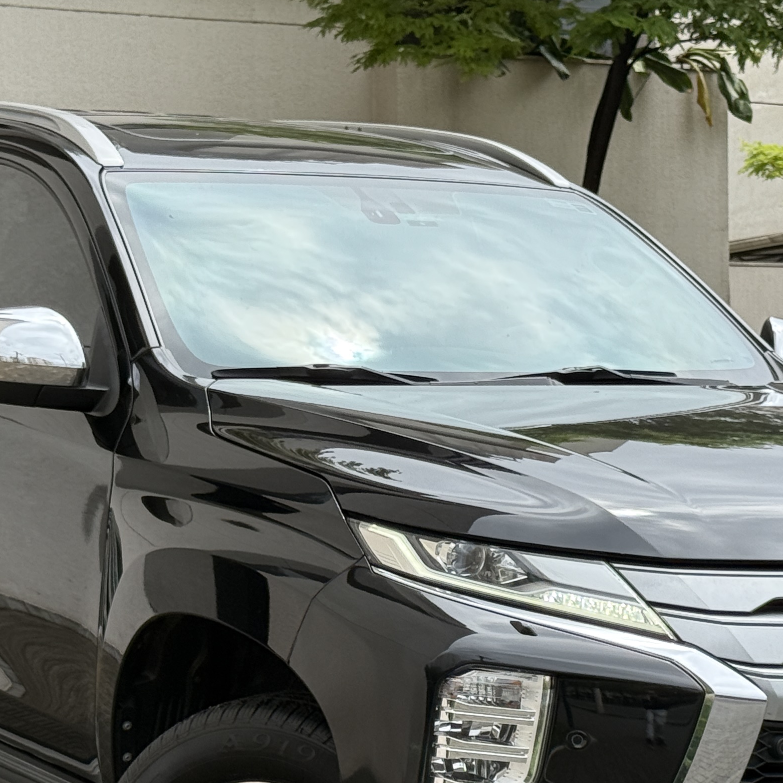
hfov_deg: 16.0
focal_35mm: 109
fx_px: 2789
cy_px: 526
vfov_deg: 15.9
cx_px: 389
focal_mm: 6.76
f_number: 1.78
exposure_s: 1/1715
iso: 64
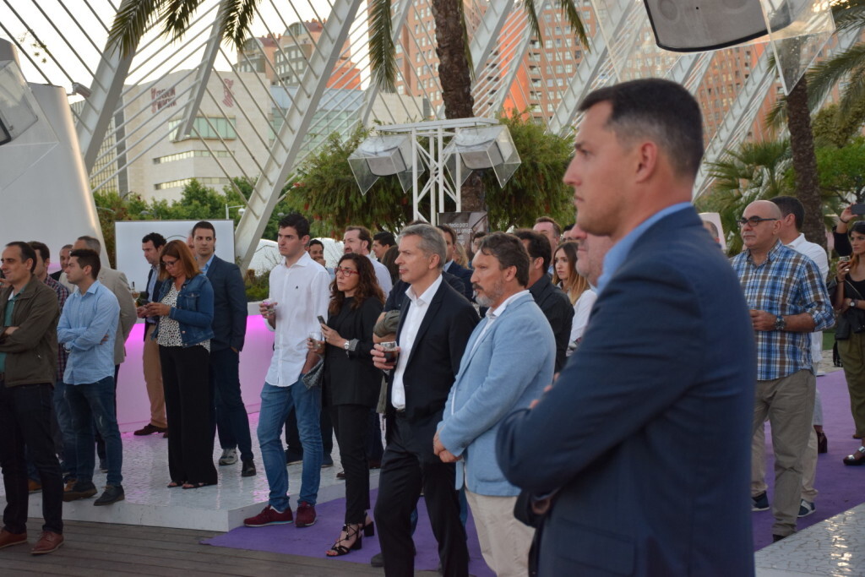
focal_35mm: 57
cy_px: 288
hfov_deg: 35.0
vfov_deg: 23.8
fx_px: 1370
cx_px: 432
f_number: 4.2
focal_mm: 38
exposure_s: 1/500
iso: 1000
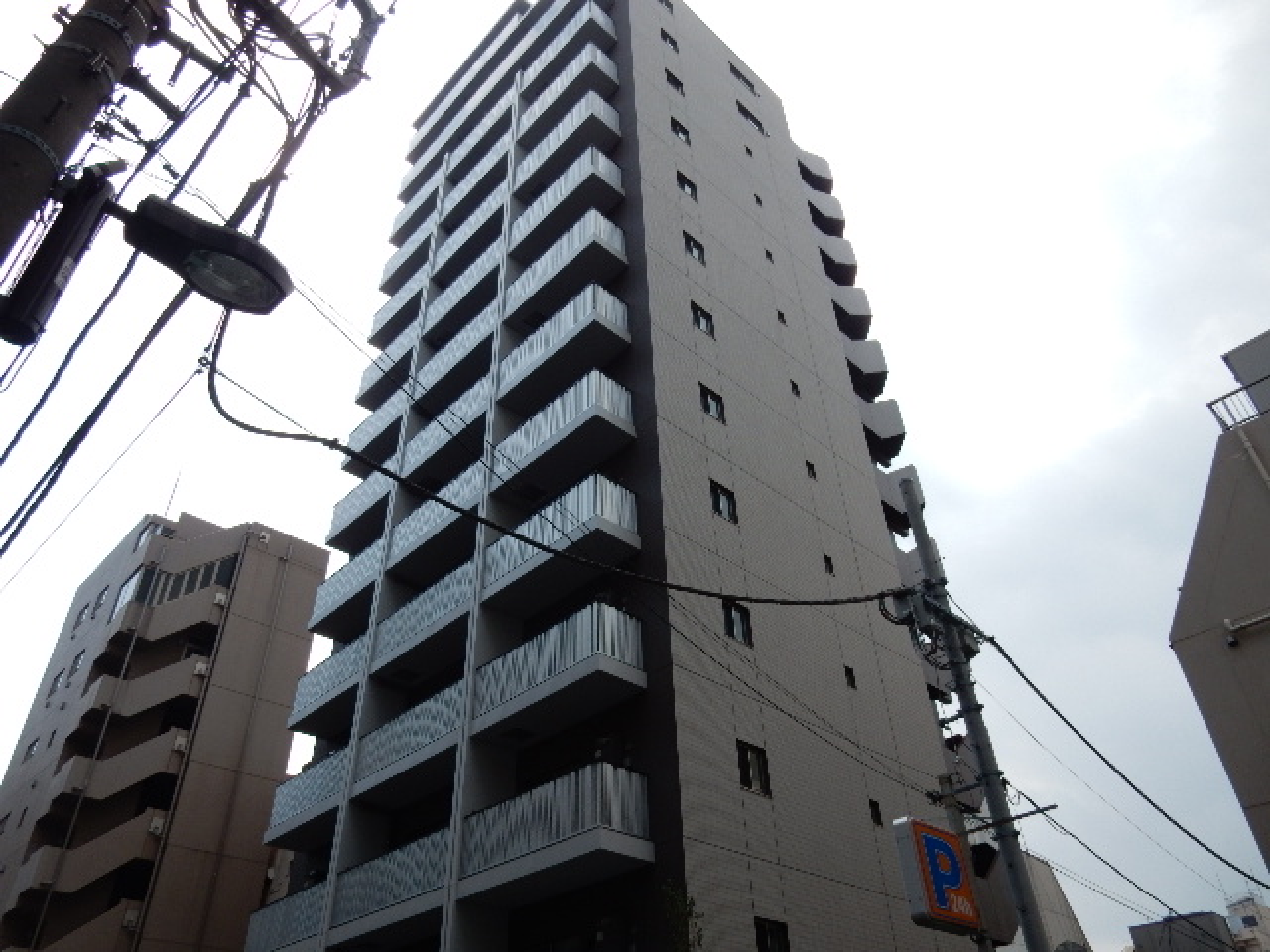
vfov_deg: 54.9
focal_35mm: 25
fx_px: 917
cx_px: 635
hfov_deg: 69.4
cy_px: 476
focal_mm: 4.5
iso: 125
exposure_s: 1/1000
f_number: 3.7
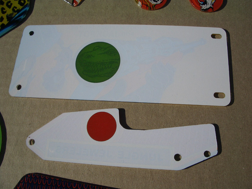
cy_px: 94
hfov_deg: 52.6
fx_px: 255
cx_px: 126
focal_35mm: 35
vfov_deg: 40.7
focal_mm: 5.8
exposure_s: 1/1600
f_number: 4.3
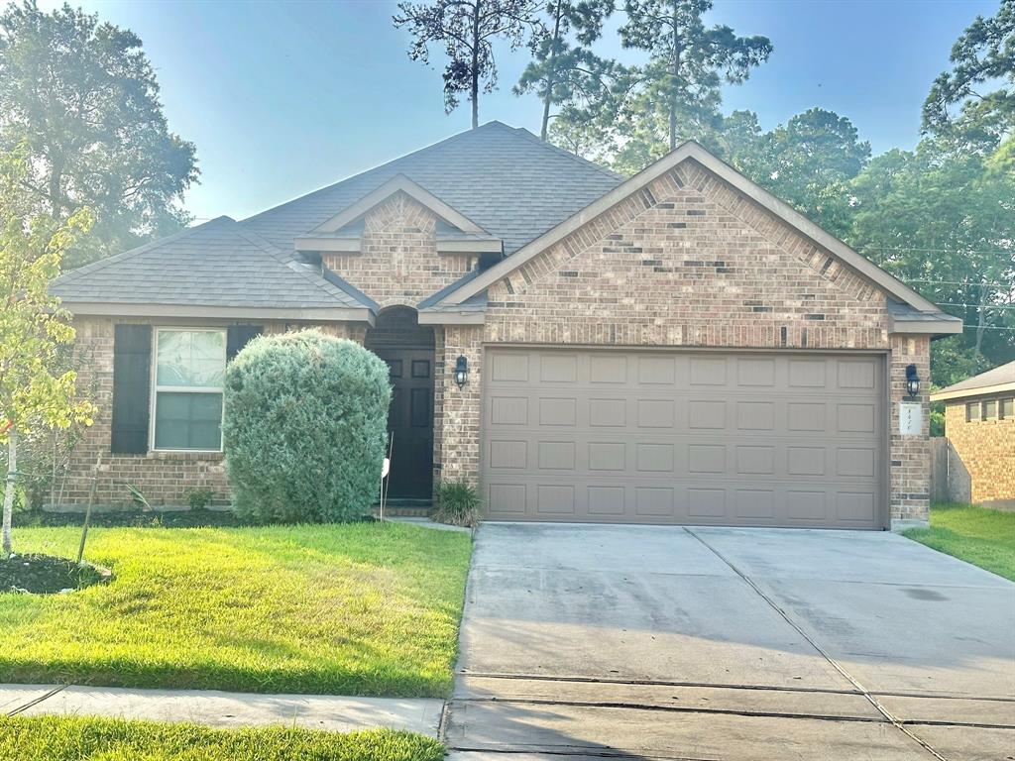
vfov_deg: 30.3
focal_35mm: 48
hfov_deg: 39.7
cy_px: 380
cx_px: 508
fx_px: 1407
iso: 64
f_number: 1.78
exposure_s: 1/1376
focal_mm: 6.86
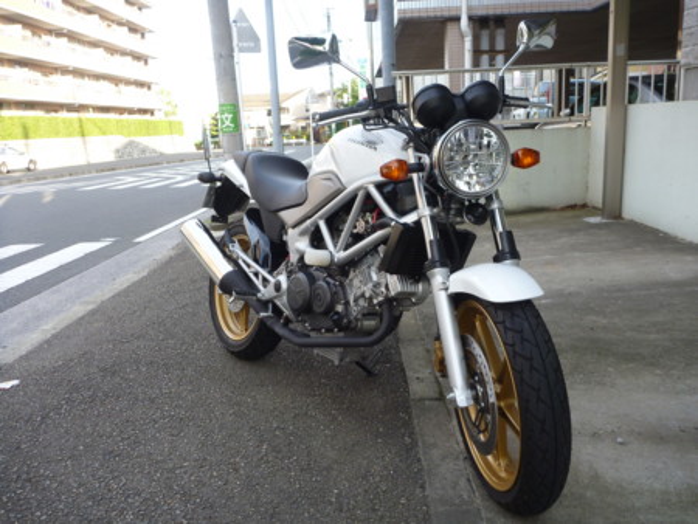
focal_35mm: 28
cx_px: 349
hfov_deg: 63.4
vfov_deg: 49.8
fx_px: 565
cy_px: 262
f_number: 3.3
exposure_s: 1/60
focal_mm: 4.9
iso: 80
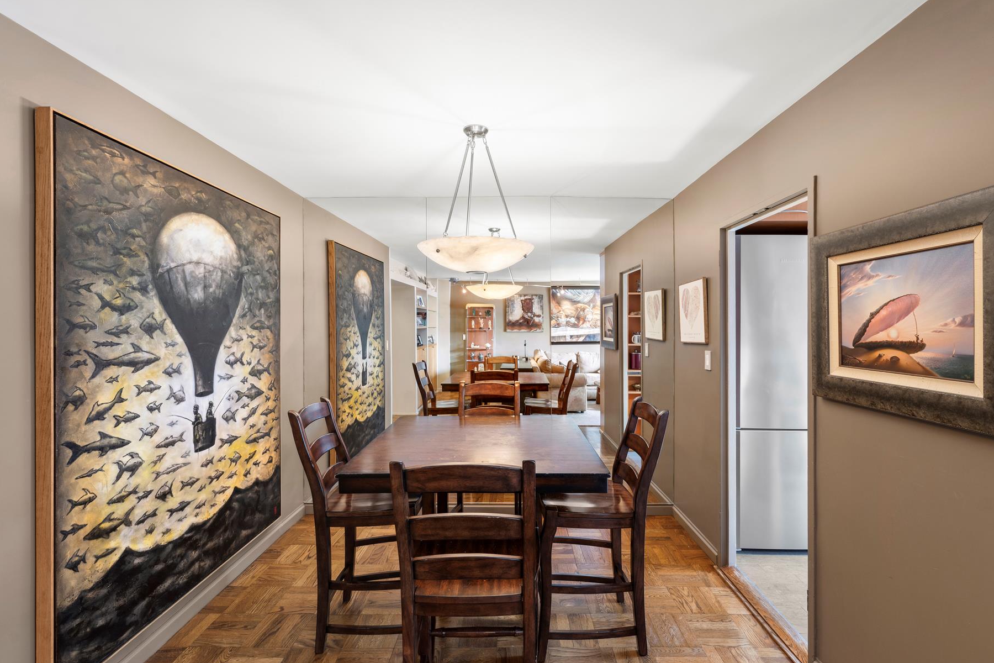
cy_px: 332
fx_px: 442
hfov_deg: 96.7
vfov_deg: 73.7
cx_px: 511
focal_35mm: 16
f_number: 8
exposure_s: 1/2.5
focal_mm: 15
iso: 320
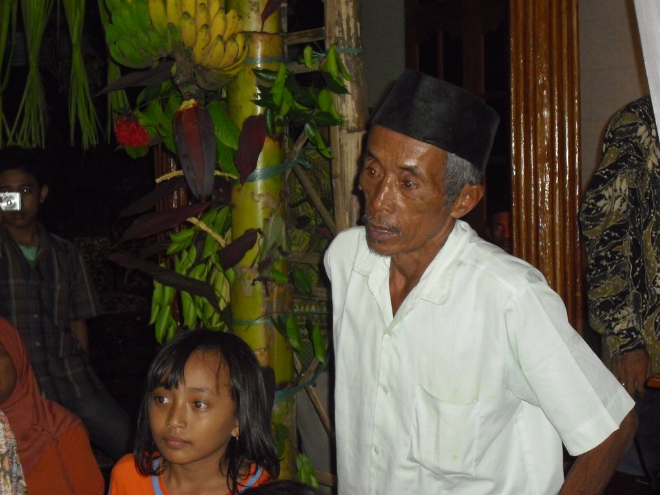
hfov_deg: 25.0
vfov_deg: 18.9
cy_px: 248
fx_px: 1487
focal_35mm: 78
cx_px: 330
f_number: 4.2
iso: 400
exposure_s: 1/60
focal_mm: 12.8
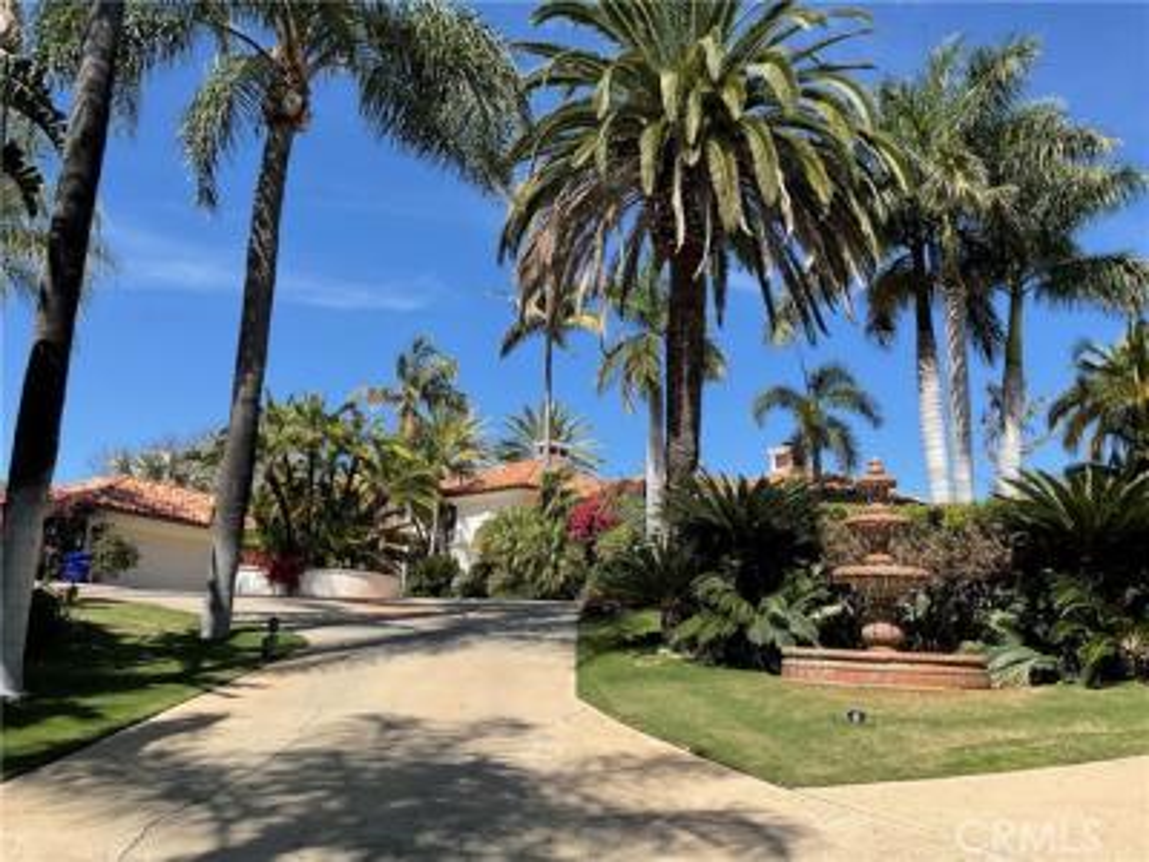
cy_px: 431
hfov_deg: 61.7
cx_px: 574
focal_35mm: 29
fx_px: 963
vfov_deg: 48.2
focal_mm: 3
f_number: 1.8
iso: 16
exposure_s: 1/1451
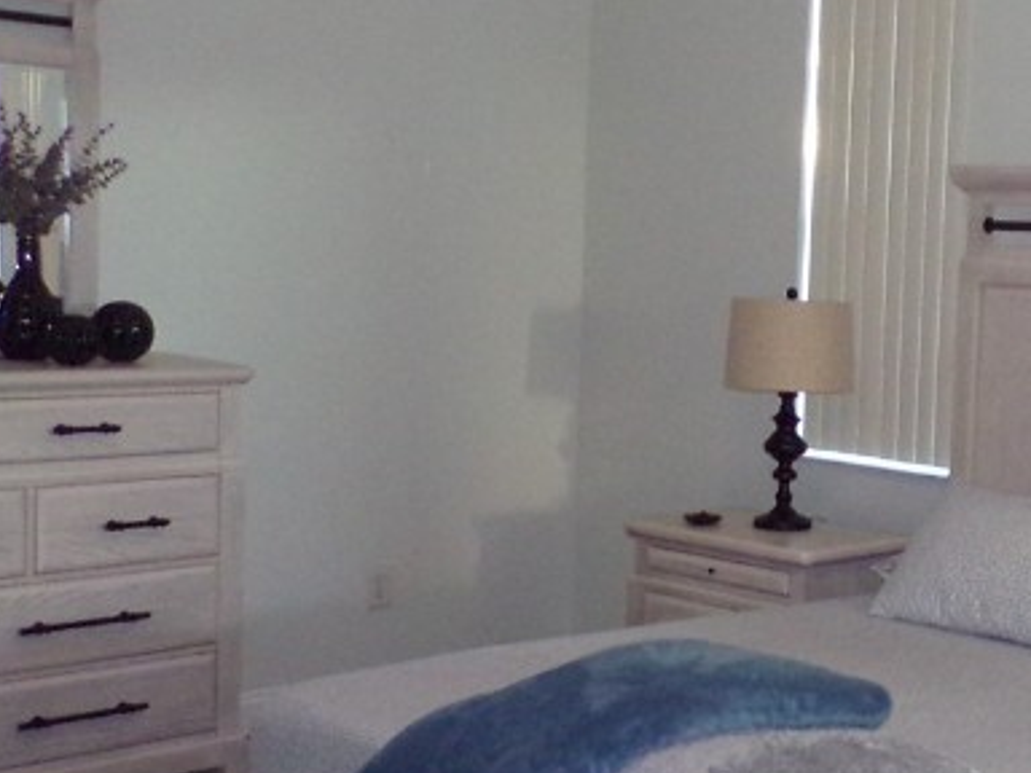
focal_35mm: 64
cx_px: 1010
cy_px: 381
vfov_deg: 22.9
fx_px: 1906
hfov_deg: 28.6
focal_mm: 4.3
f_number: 3
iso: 500
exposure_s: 1/34
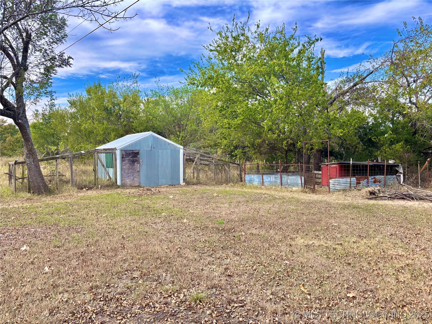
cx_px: 216
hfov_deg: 67.3
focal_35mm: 26
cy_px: 162
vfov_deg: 53.1
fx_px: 324
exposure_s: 1/831
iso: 50
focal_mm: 5.96
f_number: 1.6
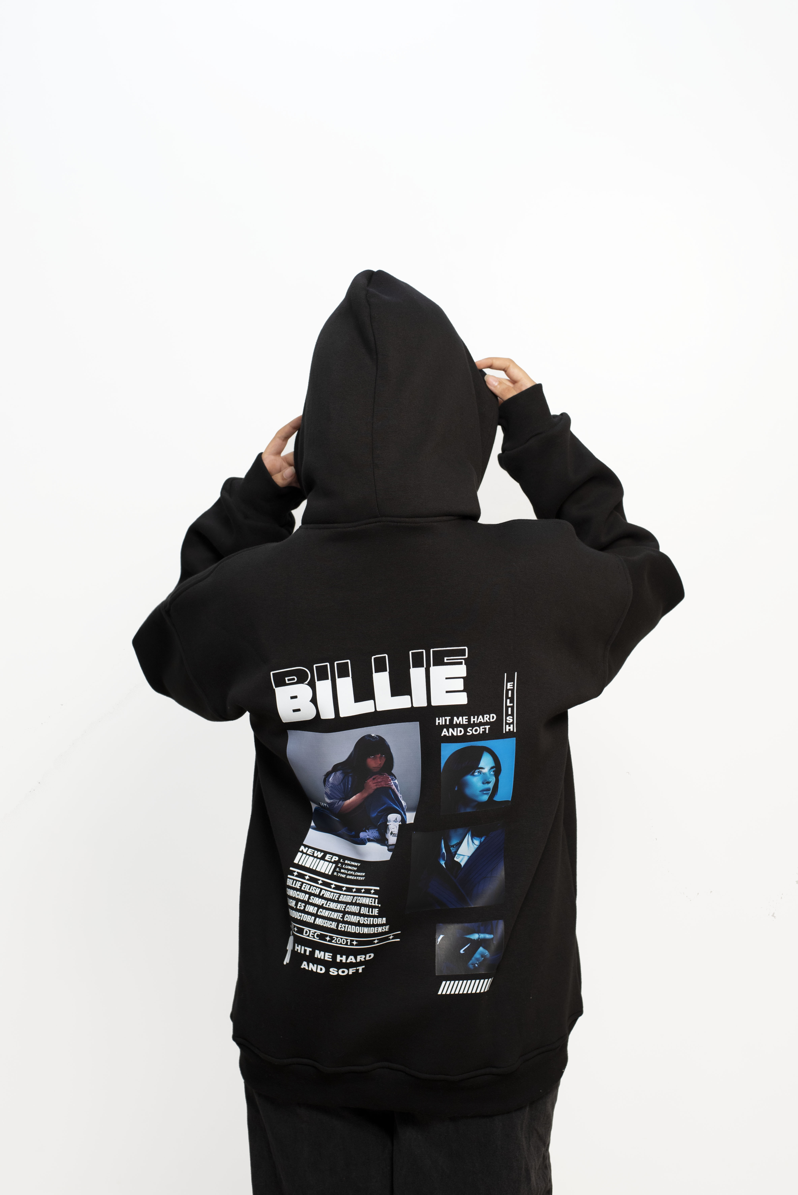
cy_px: 598
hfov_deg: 27.0
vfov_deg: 39.6
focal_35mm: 50
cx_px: 399
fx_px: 1661
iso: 640
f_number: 4.5
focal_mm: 50
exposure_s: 1/200
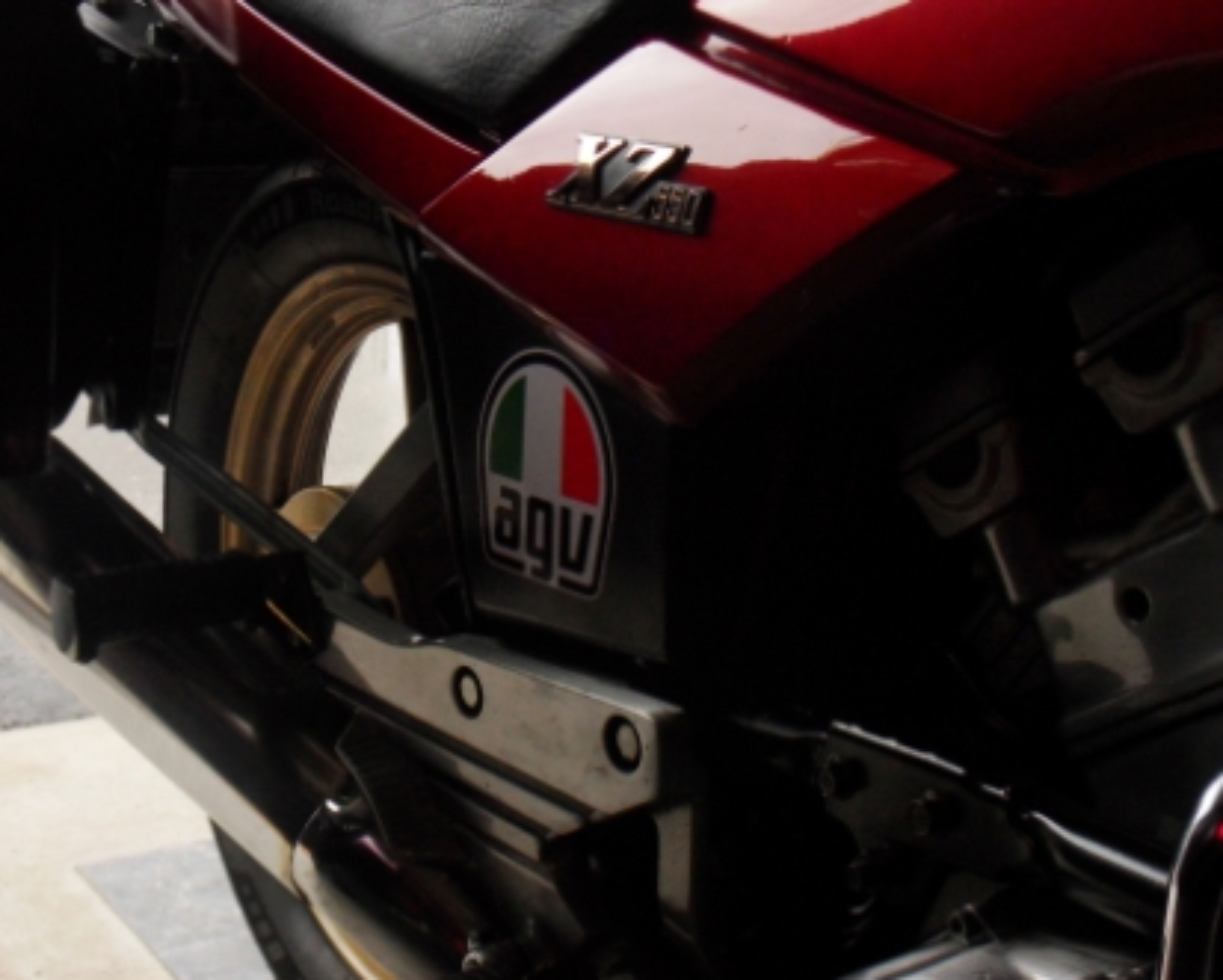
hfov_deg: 34.1
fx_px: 1992
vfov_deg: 27.6
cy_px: 491
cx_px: 654
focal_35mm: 55
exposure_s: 1/45
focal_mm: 9.1
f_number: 4.5
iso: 240
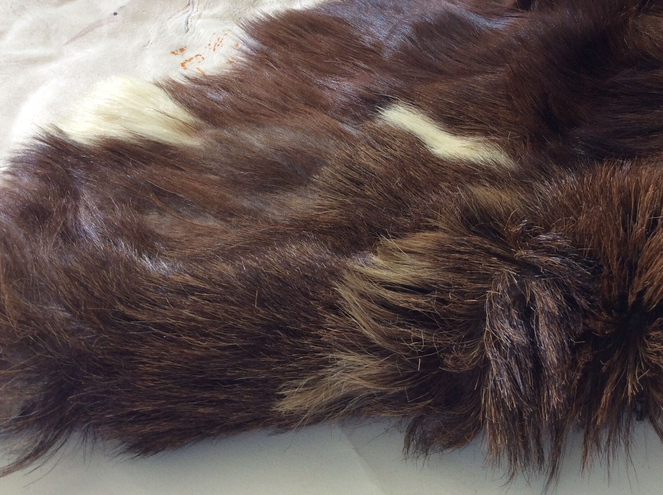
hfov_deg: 47.7
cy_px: 200
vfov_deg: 36.6
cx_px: 388
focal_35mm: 39
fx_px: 746
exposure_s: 1/25
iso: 40
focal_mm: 3.3
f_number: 2.4
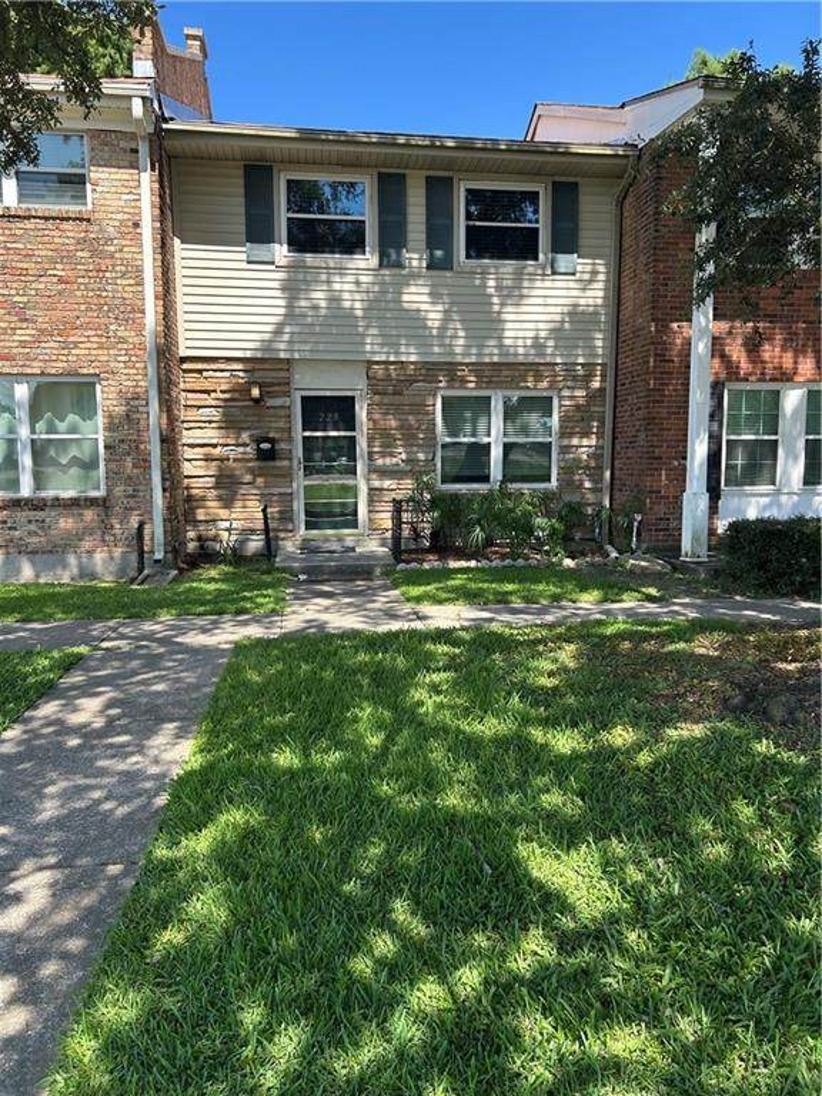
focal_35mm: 26
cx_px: 411
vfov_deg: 67.3
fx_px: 823
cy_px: 548
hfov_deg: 53.1
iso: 50
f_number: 1.5
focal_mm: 5.7
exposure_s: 1/1112
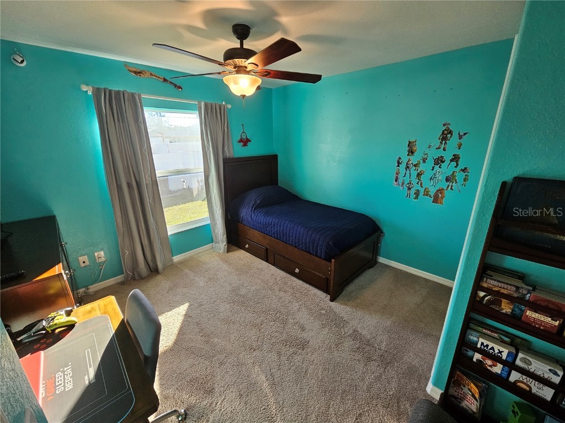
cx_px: 282
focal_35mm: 13
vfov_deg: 89.9
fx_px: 212
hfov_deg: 106.2
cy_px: 212
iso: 200
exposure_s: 1/60
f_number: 2.2
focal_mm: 2.2
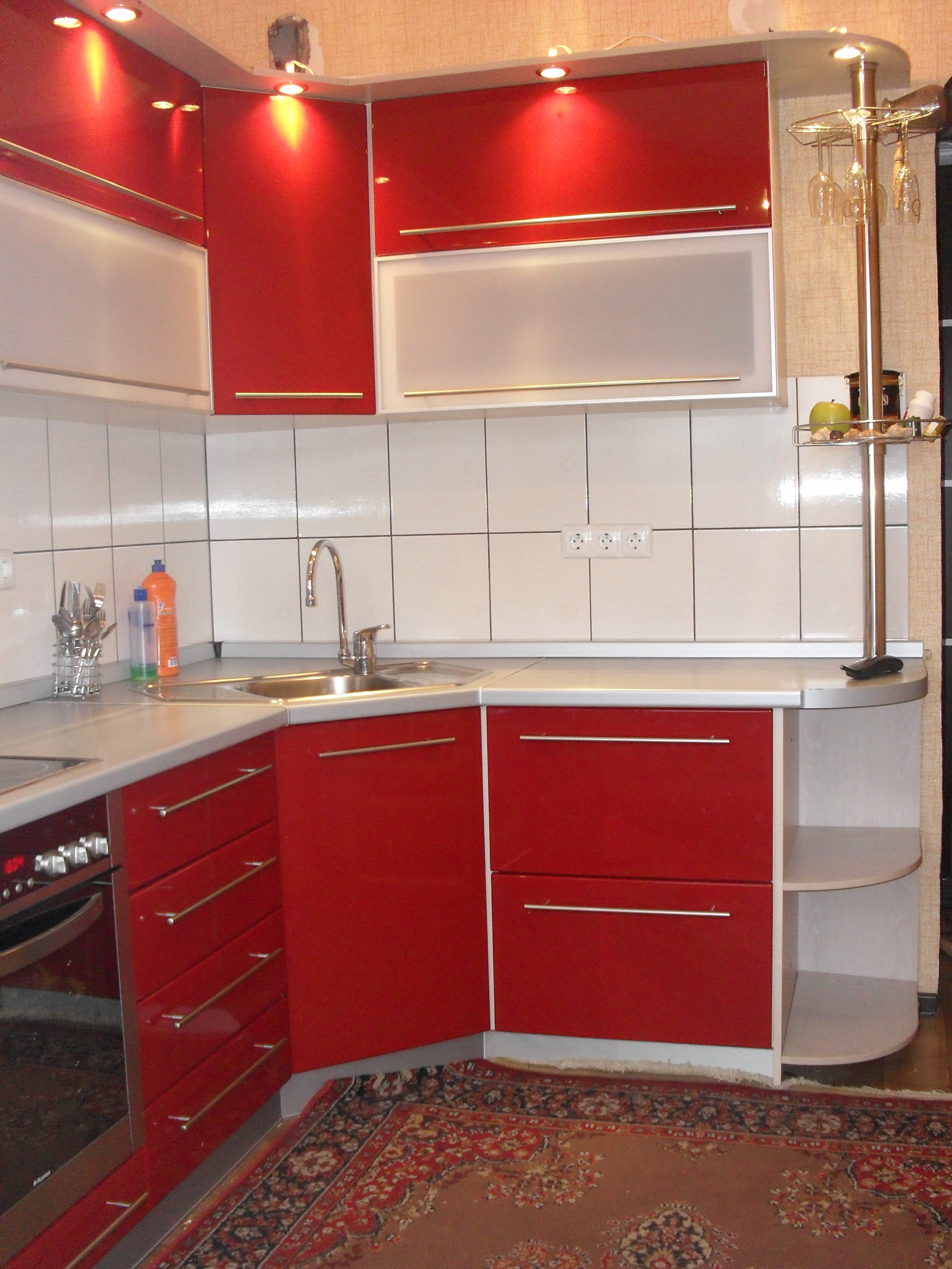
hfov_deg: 37.7
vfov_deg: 49.0
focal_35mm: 38
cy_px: 634
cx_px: 476
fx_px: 1393
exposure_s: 1/45
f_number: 2.8
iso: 200
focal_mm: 6.3
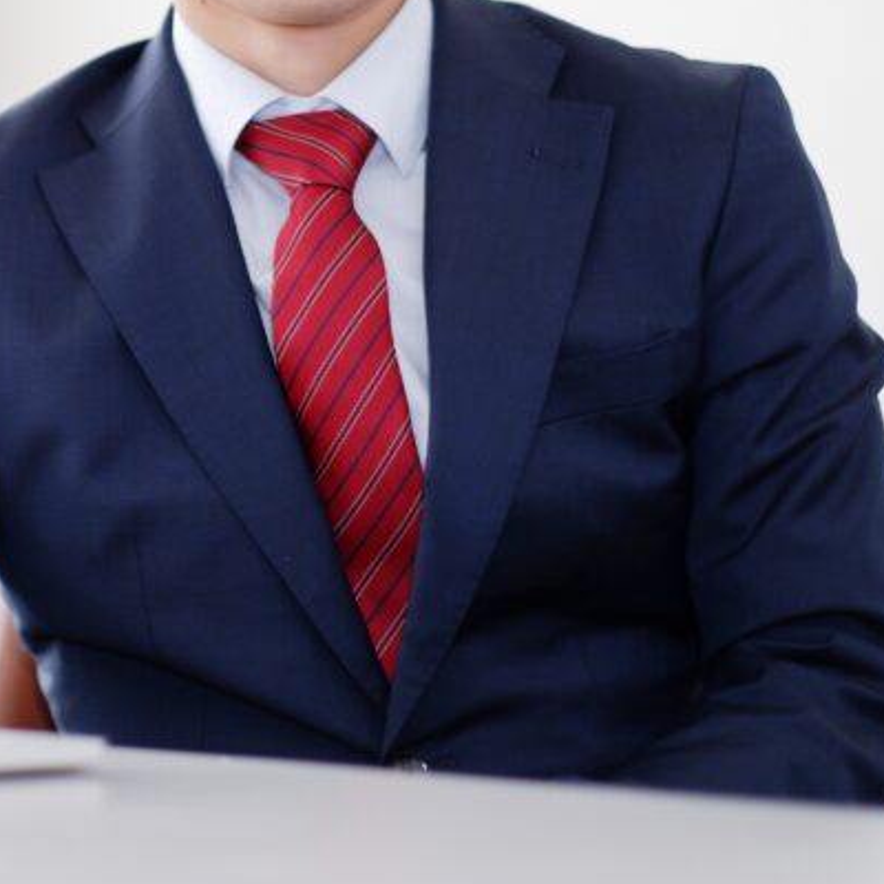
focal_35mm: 183
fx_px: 5287
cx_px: -57
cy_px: 143
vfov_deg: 9.5
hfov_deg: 9.5
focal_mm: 56
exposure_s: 1/100
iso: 400
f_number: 1.2
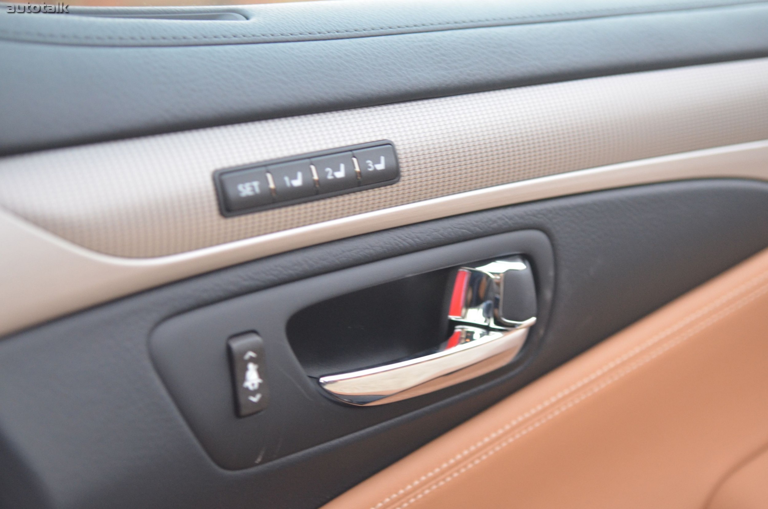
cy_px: 254
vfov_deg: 23.7
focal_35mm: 57
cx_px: 384
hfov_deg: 35.1
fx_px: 1214
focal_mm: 38
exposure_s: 1/25
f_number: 2.8
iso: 1600
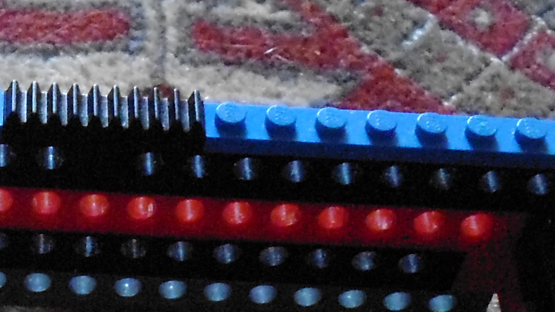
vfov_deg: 11.8
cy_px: 519
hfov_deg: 21.5
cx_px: 2
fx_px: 1413
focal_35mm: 96
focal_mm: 5
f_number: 3.2
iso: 800
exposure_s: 1/4
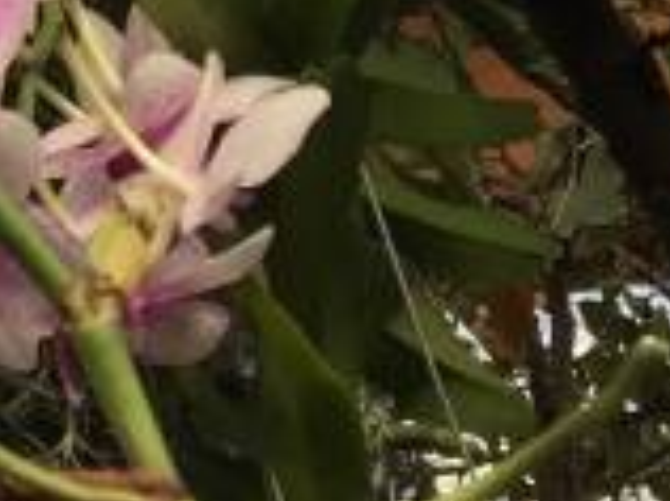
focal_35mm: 188
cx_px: -891
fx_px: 3633
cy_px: -892
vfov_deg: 7.2
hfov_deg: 9.5
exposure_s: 1/380
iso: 32
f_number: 2.2
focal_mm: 4.15
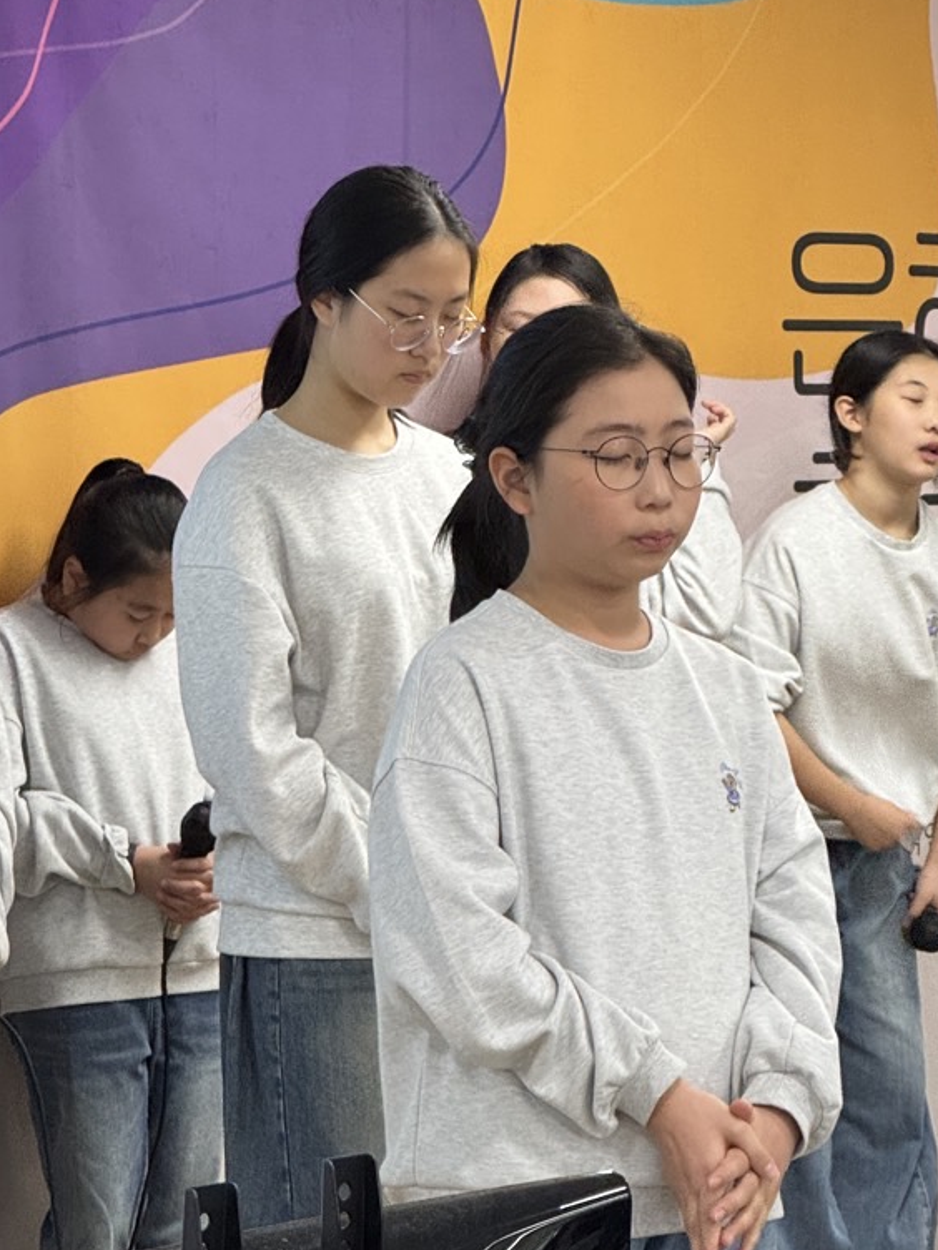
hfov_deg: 11.3
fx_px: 4733
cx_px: 582
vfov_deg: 15.0
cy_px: 547
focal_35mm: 131
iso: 250
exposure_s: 1/60
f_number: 2.8
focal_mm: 9
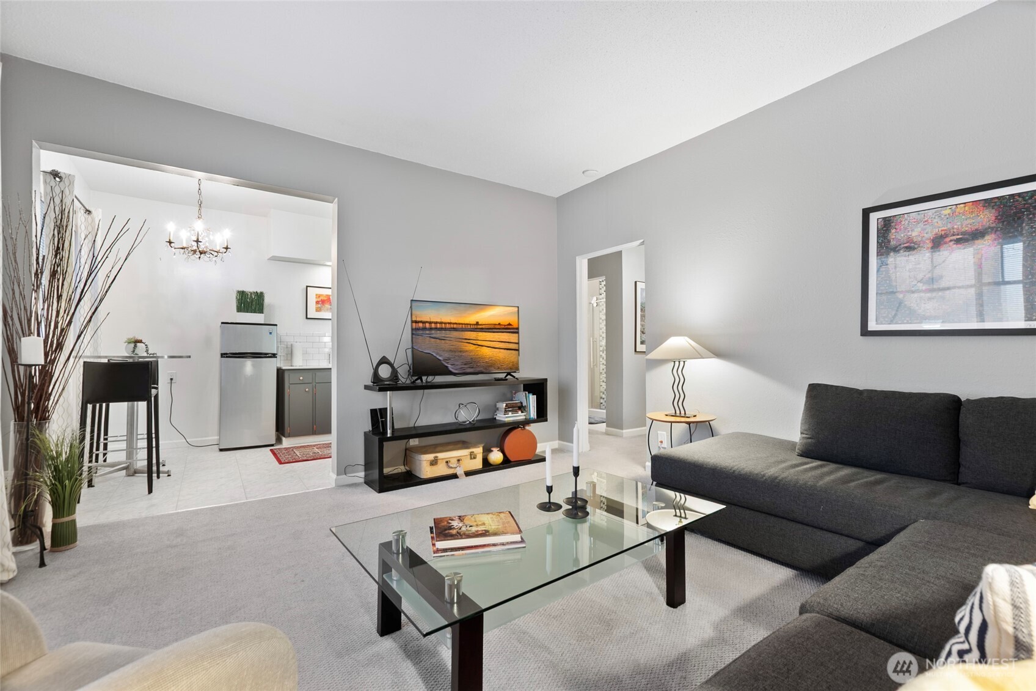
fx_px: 432
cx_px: 518
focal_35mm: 15
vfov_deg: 77.3
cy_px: 346
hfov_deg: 100.4
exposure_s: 5
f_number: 8
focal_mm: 10
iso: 100
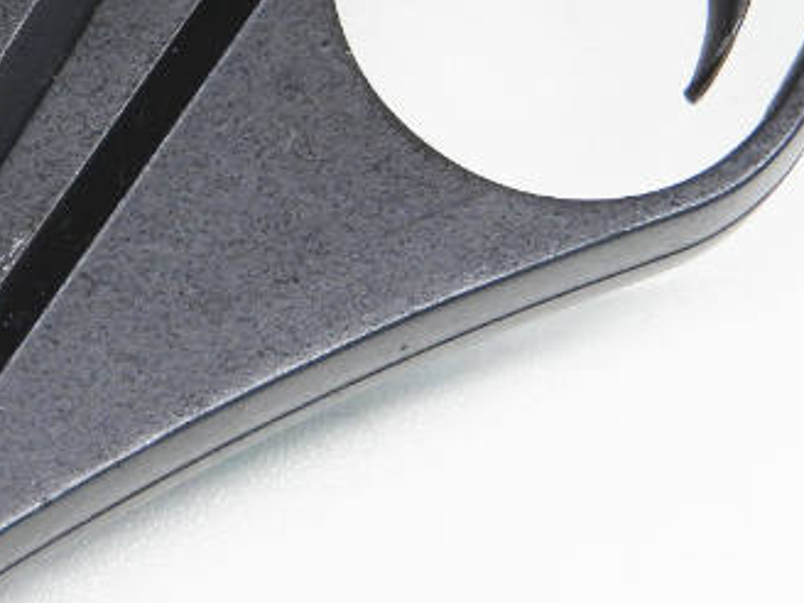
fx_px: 5946
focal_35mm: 256
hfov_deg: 7.7
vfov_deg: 5.8
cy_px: 7
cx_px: -145
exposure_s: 1/40
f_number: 6
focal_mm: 18.8
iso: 200
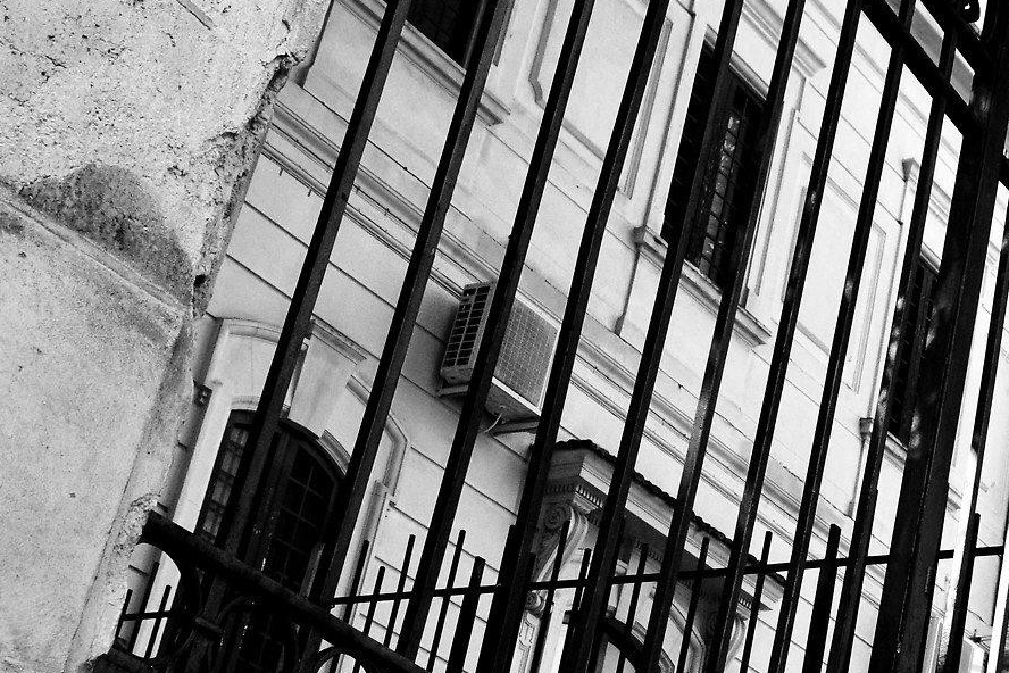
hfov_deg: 27.5
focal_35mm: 73
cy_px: 441
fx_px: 2046
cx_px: 699
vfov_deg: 18.6
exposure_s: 1/640
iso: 800
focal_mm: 18
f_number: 6.3
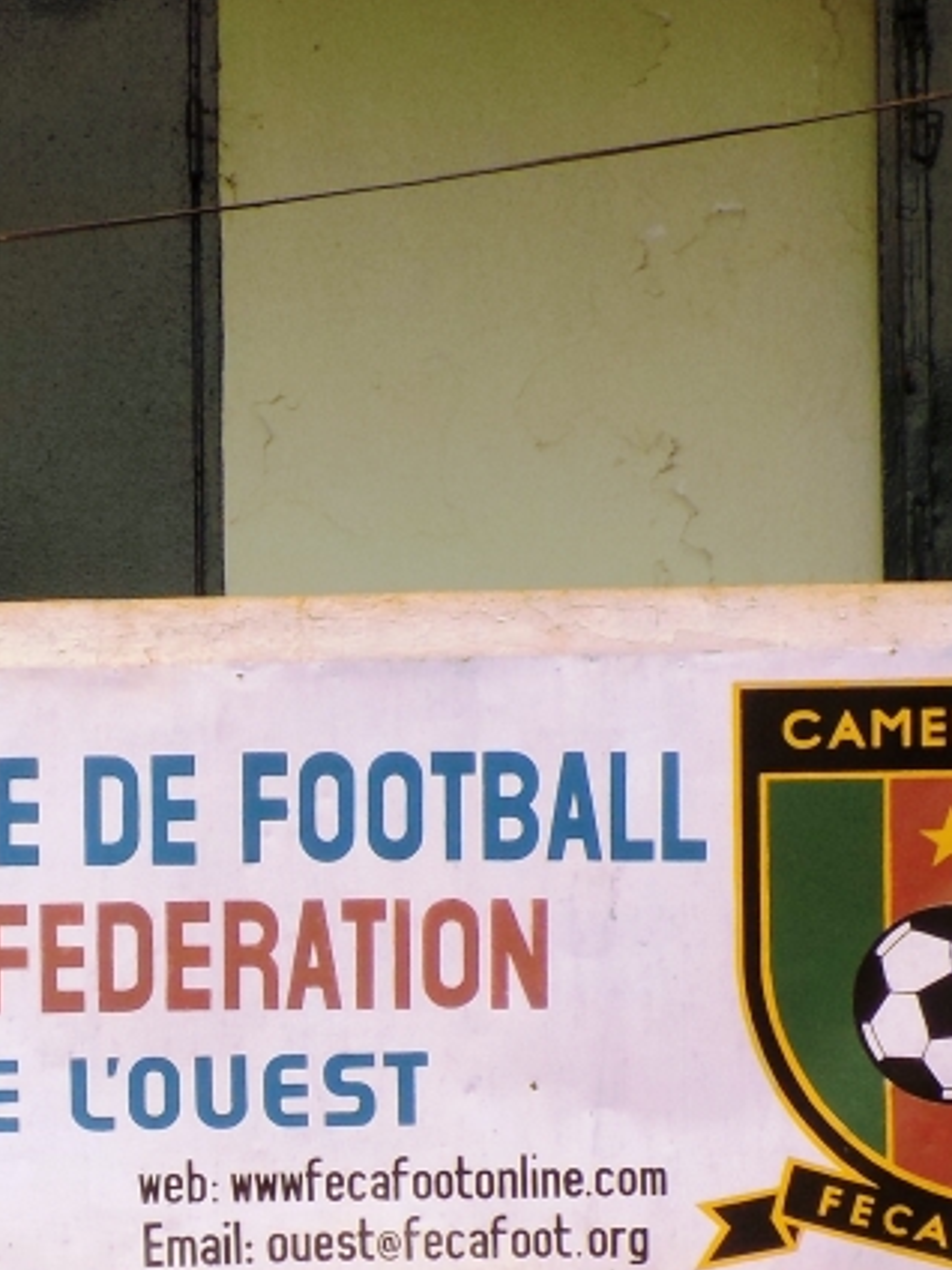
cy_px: 1081
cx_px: -171
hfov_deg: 6.3
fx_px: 8581
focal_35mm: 234
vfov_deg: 8.4
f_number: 4.6
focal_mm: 17.2
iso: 80
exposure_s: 1/250
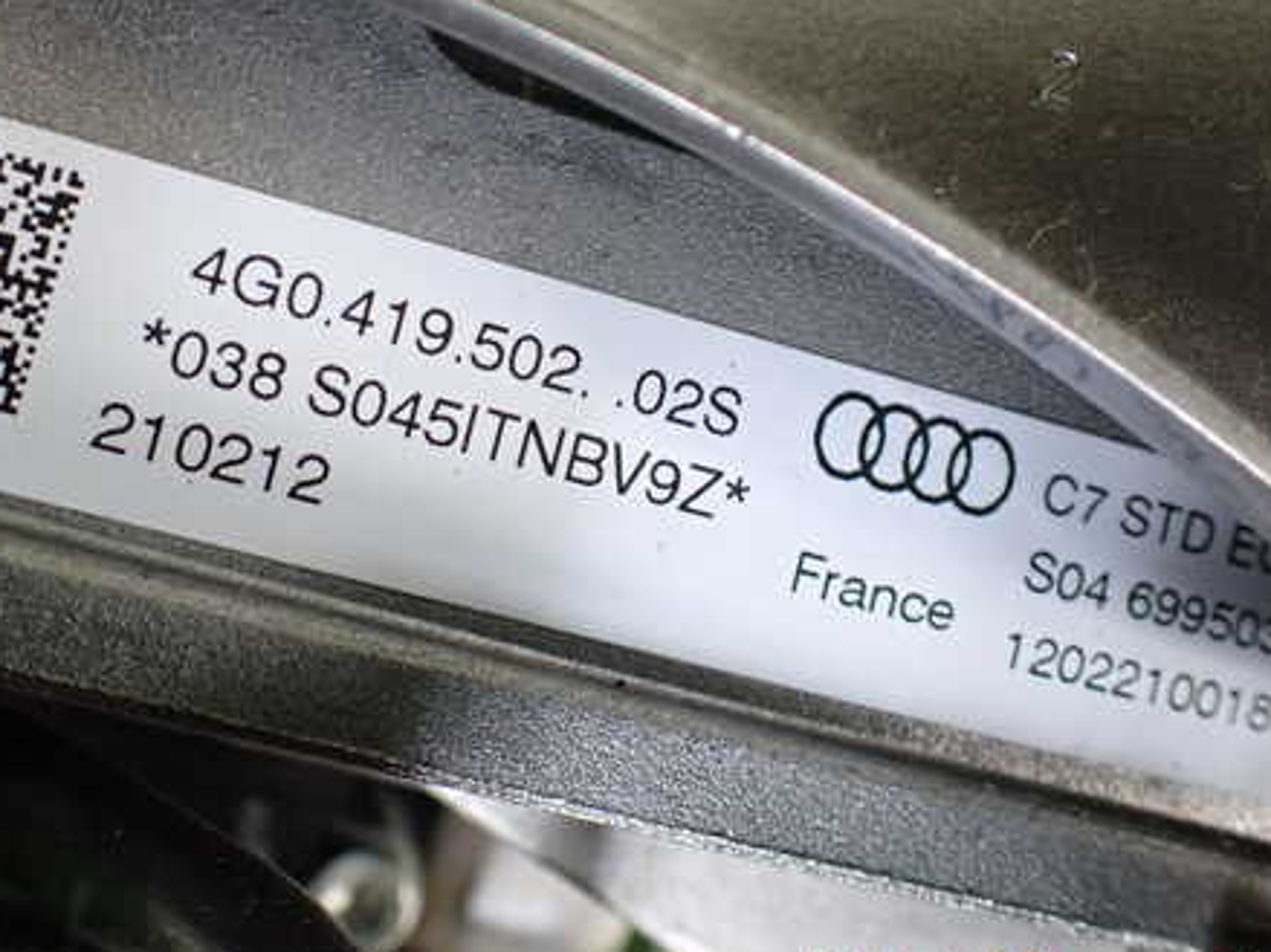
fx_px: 1505
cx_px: 599
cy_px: 370
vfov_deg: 35.0
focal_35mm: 41
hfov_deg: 45.8
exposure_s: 1/125
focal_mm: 5.4
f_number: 2.3
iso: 400
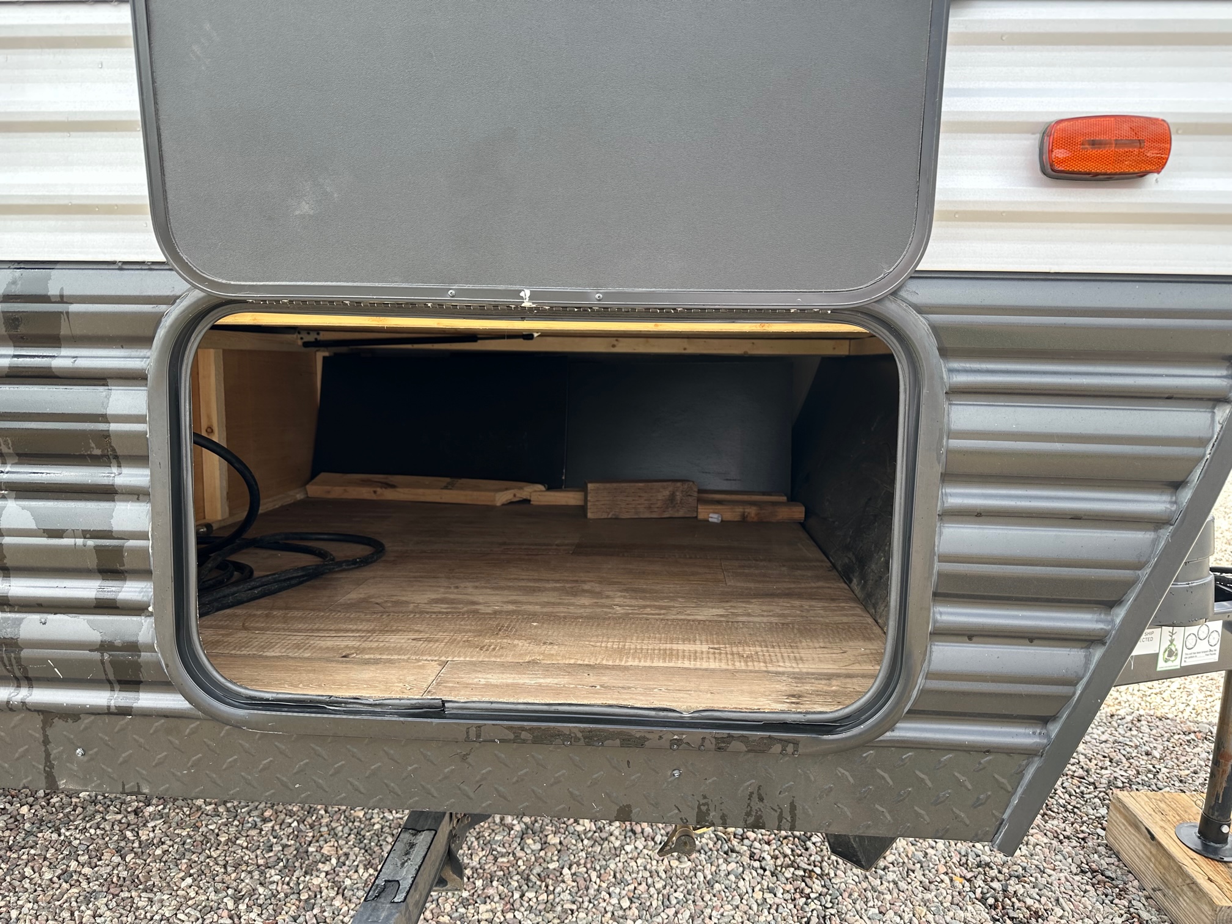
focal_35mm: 24
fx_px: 854
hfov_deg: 71.6
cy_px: 462
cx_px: 616
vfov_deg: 56.8
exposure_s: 1/444
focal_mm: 6.86
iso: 80
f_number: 1.78
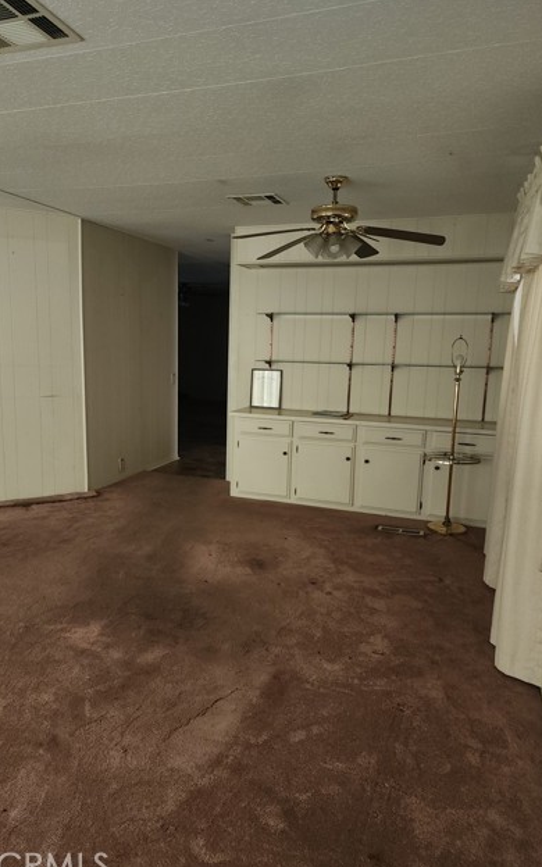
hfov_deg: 49.2
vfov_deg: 72.5
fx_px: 591
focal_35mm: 25
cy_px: 440
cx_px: 240
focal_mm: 6.4
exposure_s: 1/30
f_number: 1.8
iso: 100
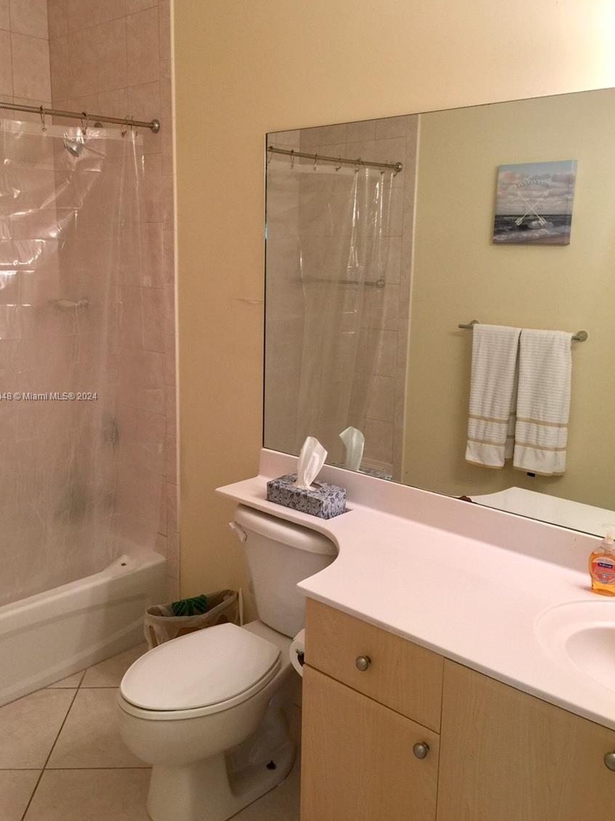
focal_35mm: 31
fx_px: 734
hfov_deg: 45.4
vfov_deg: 58.3
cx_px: 292
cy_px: 397
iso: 32
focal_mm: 4.15
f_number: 2.2
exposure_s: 1/40
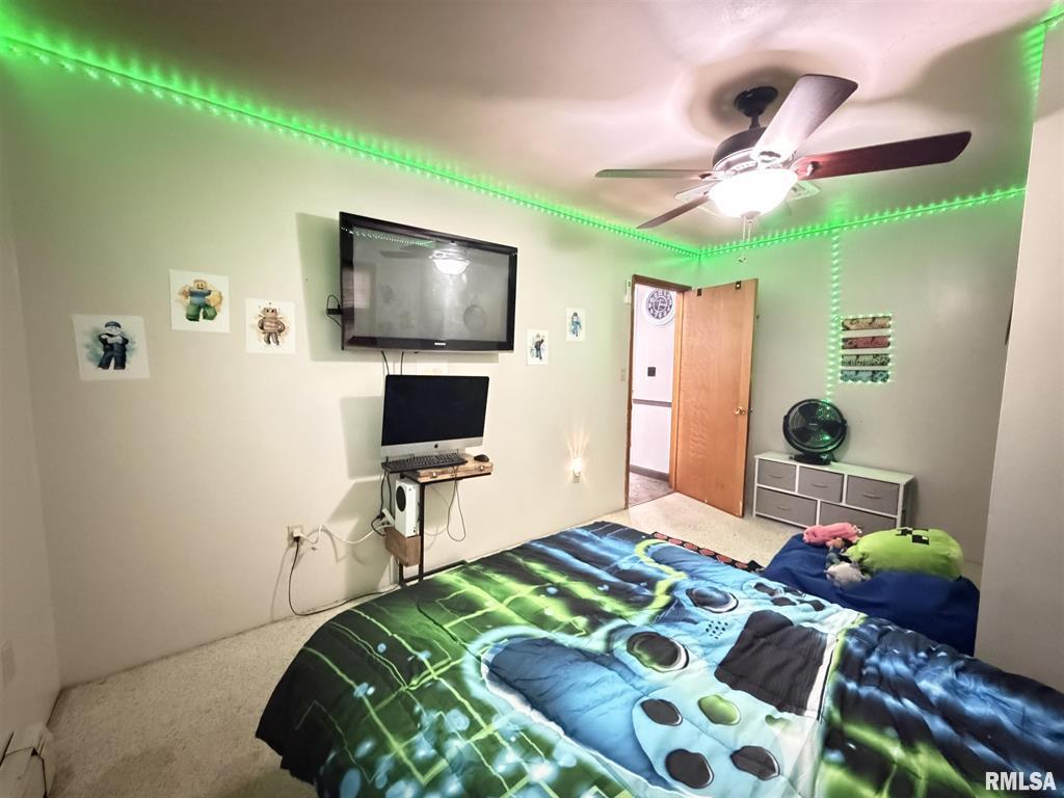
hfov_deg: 102.1
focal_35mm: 14
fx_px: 430
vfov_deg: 85.7
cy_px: 399
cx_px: 532
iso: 2500
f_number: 2.2
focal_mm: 2.22
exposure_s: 1/24
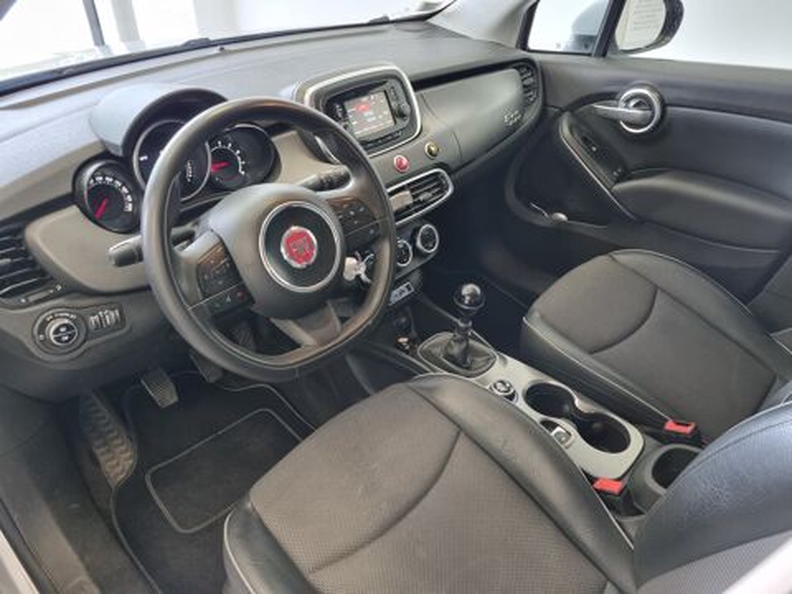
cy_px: 297
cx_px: 396
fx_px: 595
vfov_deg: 53.1
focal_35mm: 26
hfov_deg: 67.3
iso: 400
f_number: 1.8
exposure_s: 1/50
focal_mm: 5.4
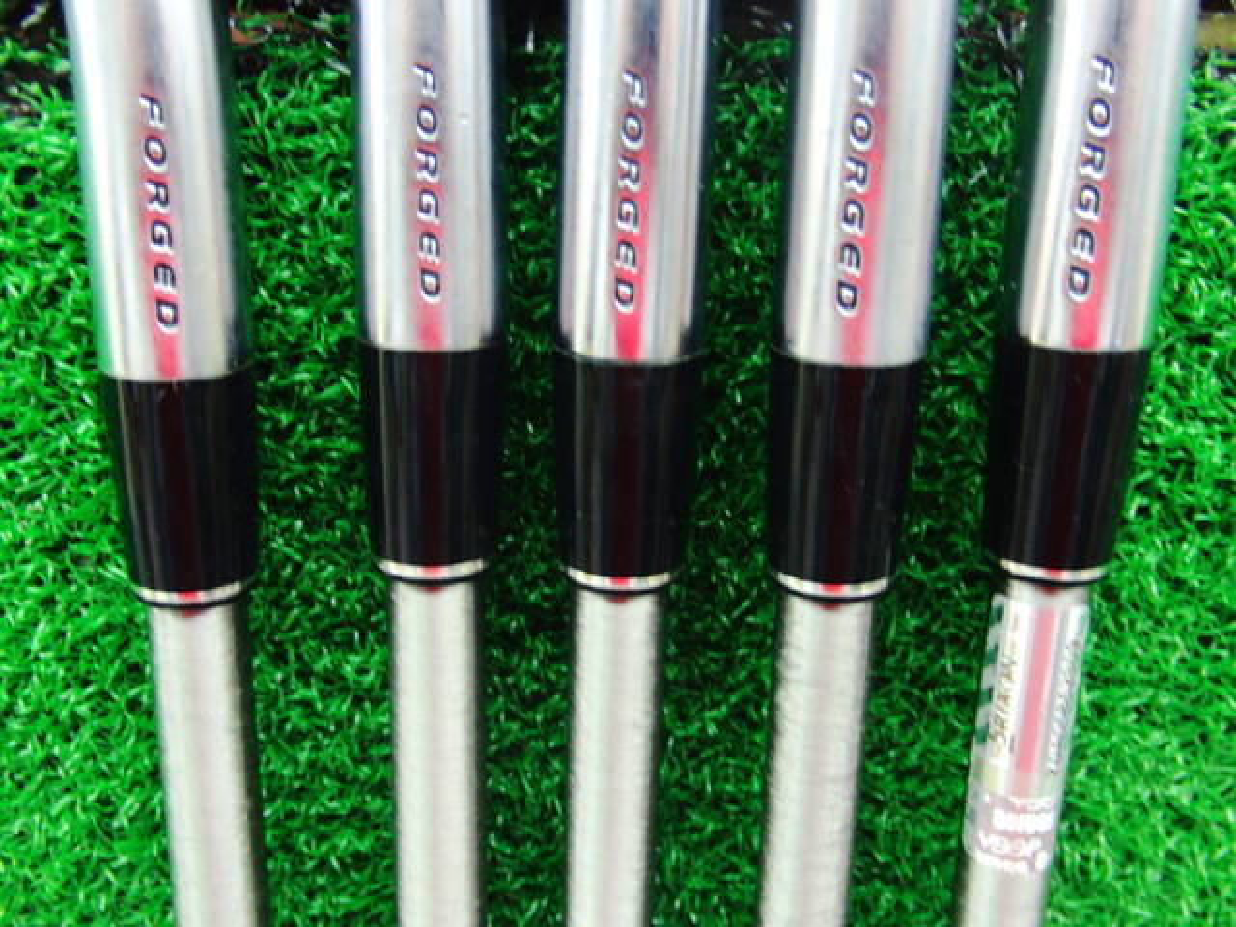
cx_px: 618
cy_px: 464
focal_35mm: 37
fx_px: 1321
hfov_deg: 50.1
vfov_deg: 38.7
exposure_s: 1/13
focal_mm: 6.42
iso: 400
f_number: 3.6
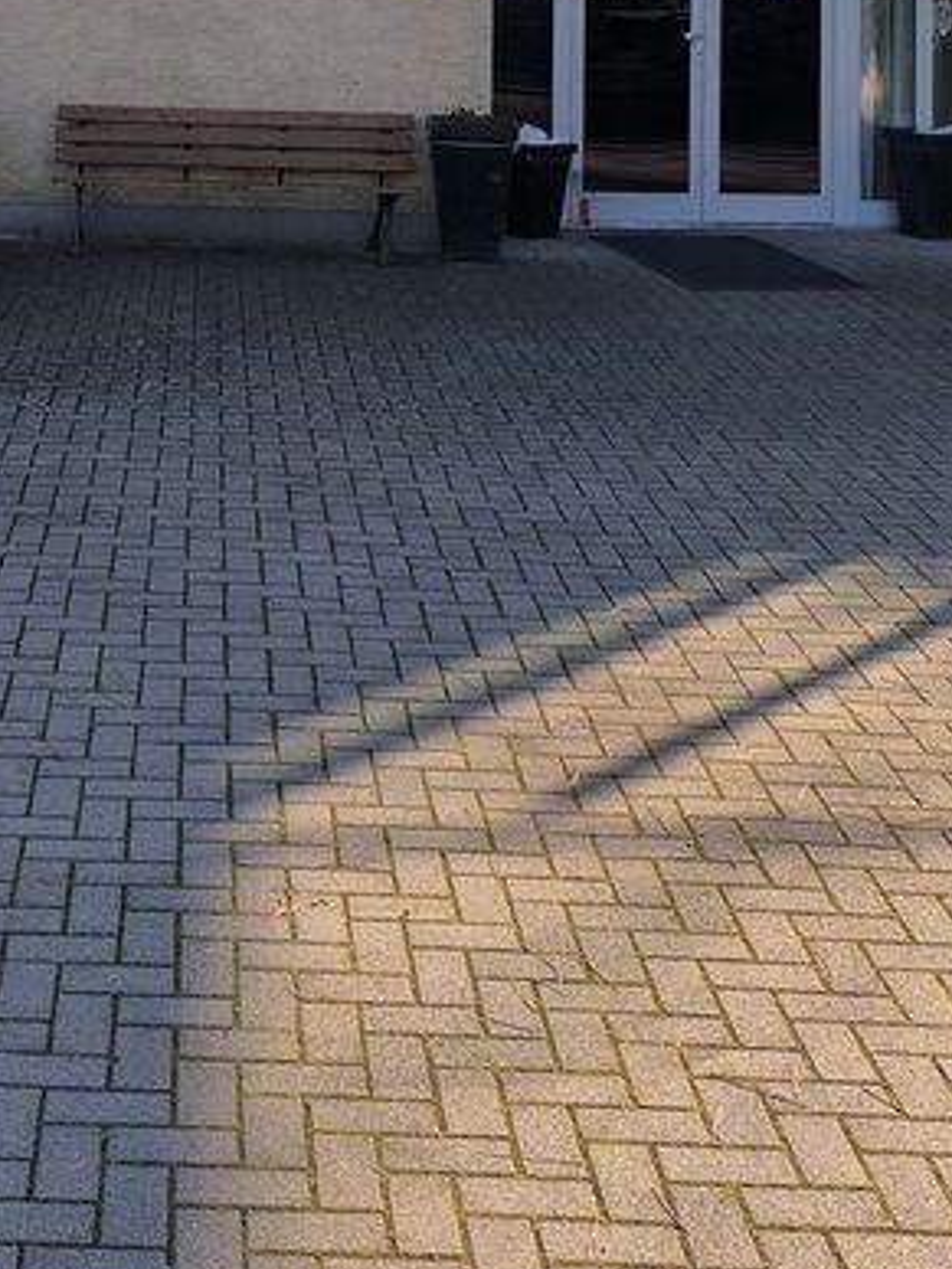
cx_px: 115
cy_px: -119
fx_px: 2200
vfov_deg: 29.2
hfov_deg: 23.8
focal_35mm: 60
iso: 50
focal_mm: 6.14
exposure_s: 1/791
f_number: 1.65
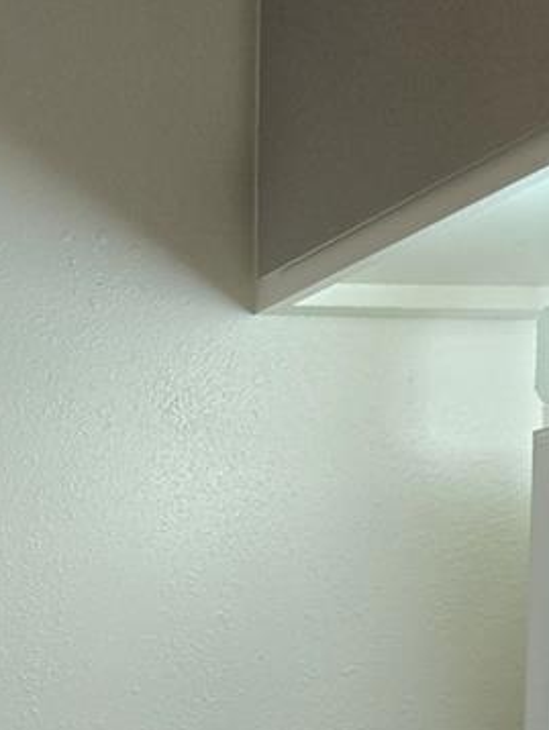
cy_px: 826
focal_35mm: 77
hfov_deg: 16.8
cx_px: -345
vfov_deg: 23.6
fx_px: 1626
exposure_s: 1/120
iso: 100
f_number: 1.8
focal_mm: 5.4
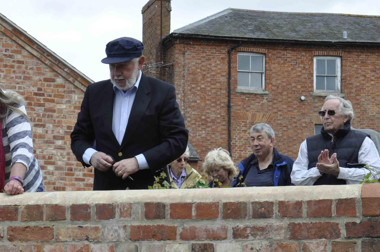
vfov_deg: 11.9
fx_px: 1202
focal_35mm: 114
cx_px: 73
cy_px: 201
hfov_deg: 17.8
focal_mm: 40
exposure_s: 1/160
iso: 400
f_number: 13
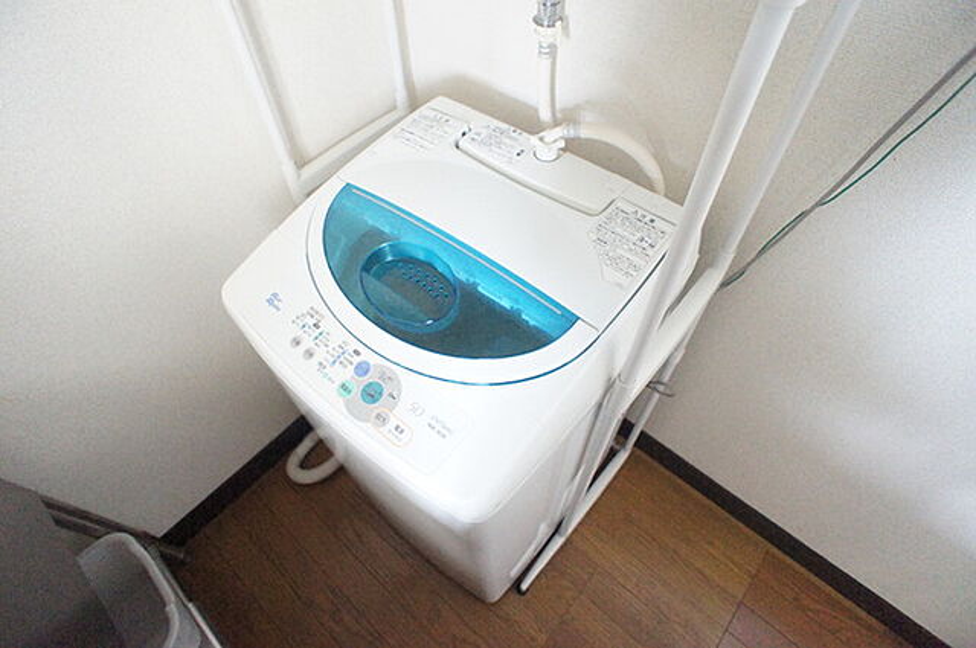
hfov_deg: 73.8
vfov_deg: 53.0
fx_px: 650
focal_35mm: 24
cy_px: 324
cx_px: 488
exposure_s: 1/40
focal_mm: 16
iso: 6400
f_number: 3.5
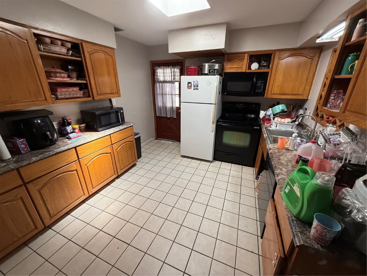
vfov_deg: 85.7
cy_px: 138
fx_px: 148
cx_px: 184
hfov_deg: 102.1
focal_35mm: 14
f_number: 2.2
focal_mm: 2.22
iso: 200
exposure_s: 1/99
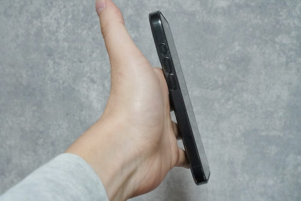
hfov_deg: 37.8
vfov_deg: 25.8
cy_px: 100
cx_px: 150
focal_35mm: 52
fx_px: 439
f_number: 8
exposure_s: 1/60
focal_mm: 35
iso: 3200
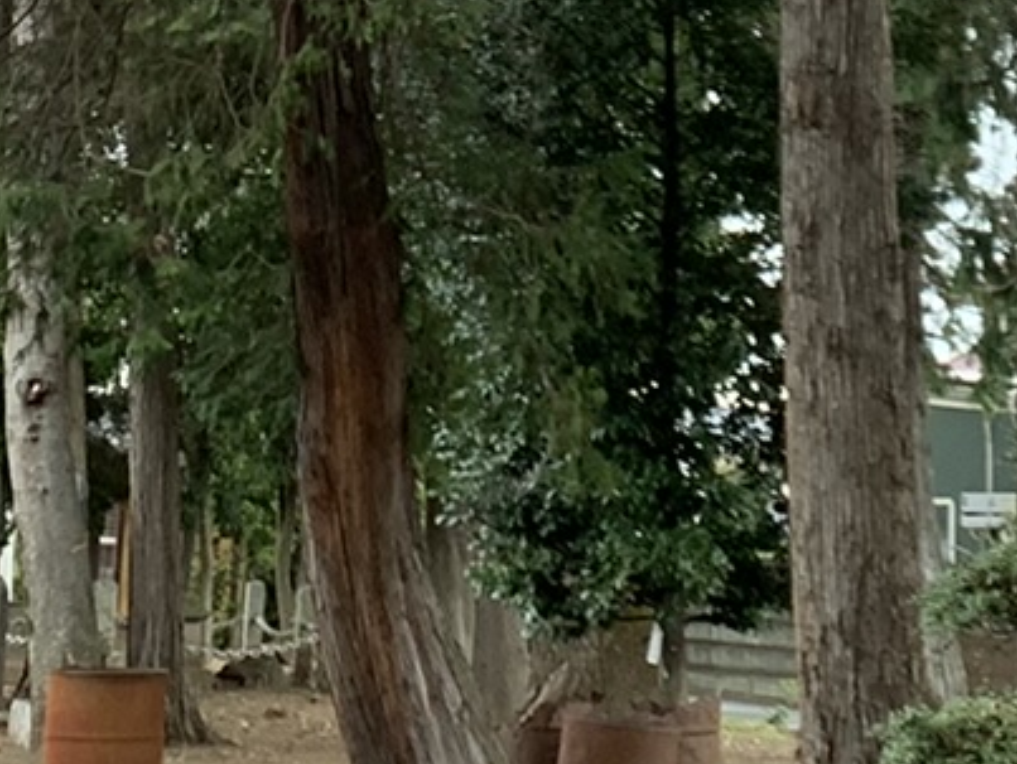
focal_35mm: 132
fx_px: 3882
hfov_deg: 14.9
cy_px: -681
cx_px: 669
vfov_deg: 10.5
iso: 80
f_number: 1.8
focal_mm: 4.25
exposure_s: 1/121
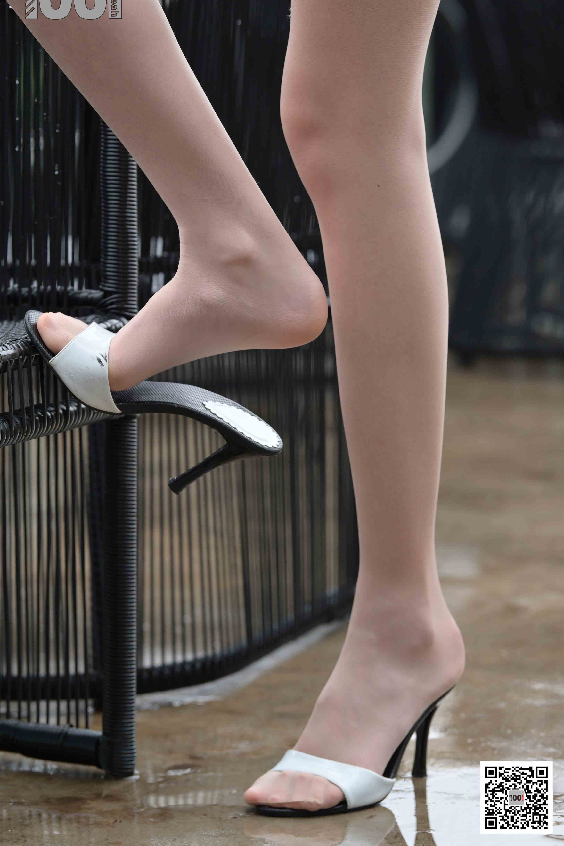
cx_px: 290
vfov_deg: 14.9
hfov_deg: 9.9
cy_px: 404
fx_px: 3242
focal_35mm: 138
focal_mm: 130
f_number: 5
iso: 640
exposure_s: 1/200
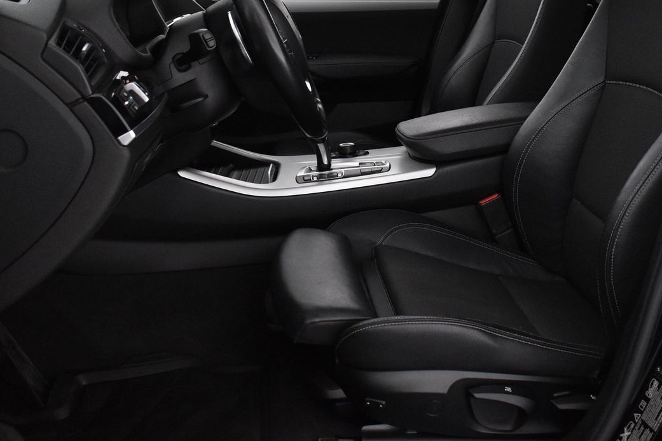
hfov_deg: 45.9
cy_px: 123
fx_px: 772
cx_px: 424
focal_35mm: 42
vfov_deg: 31.5
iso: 3200
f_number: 4.5
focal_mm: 18
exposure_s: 1/80
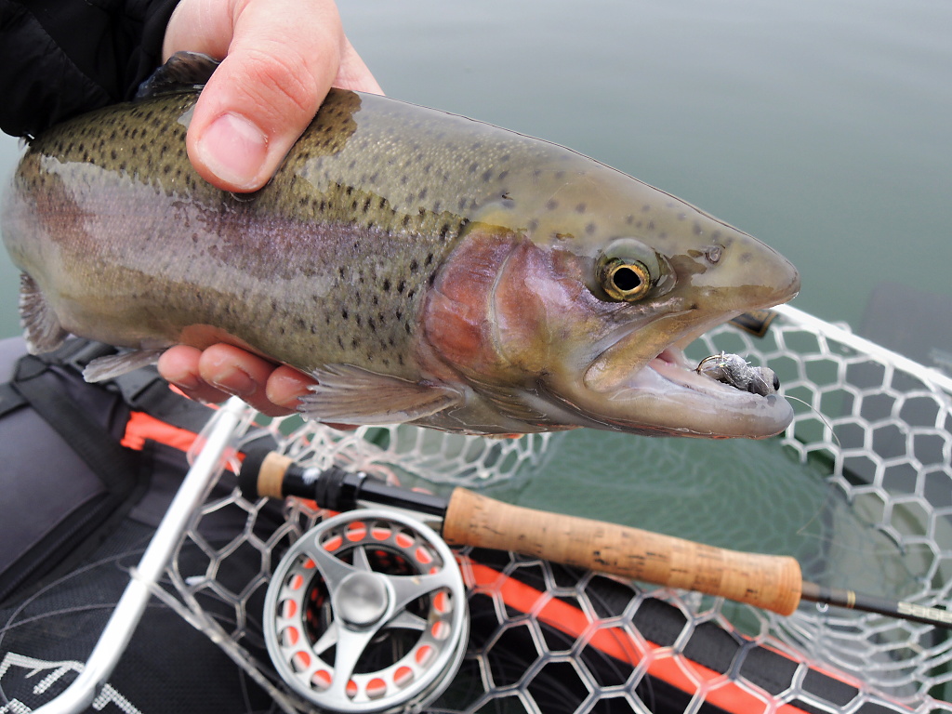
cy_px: 357
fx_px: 660
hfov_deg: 71.6
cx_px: 476
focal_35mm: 24
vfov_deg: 56.8
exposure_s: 1/30
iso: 110
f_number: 2.8
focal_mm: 4.3
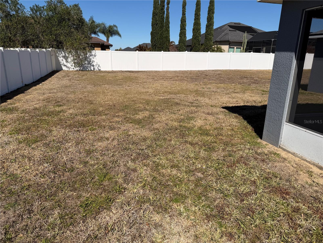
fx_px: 224
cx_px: 162
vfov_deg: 56.8
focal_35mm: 24
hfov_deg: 71.6
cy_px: 122
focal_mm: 6.76
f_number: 1.78
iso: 80
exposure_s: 1/7353
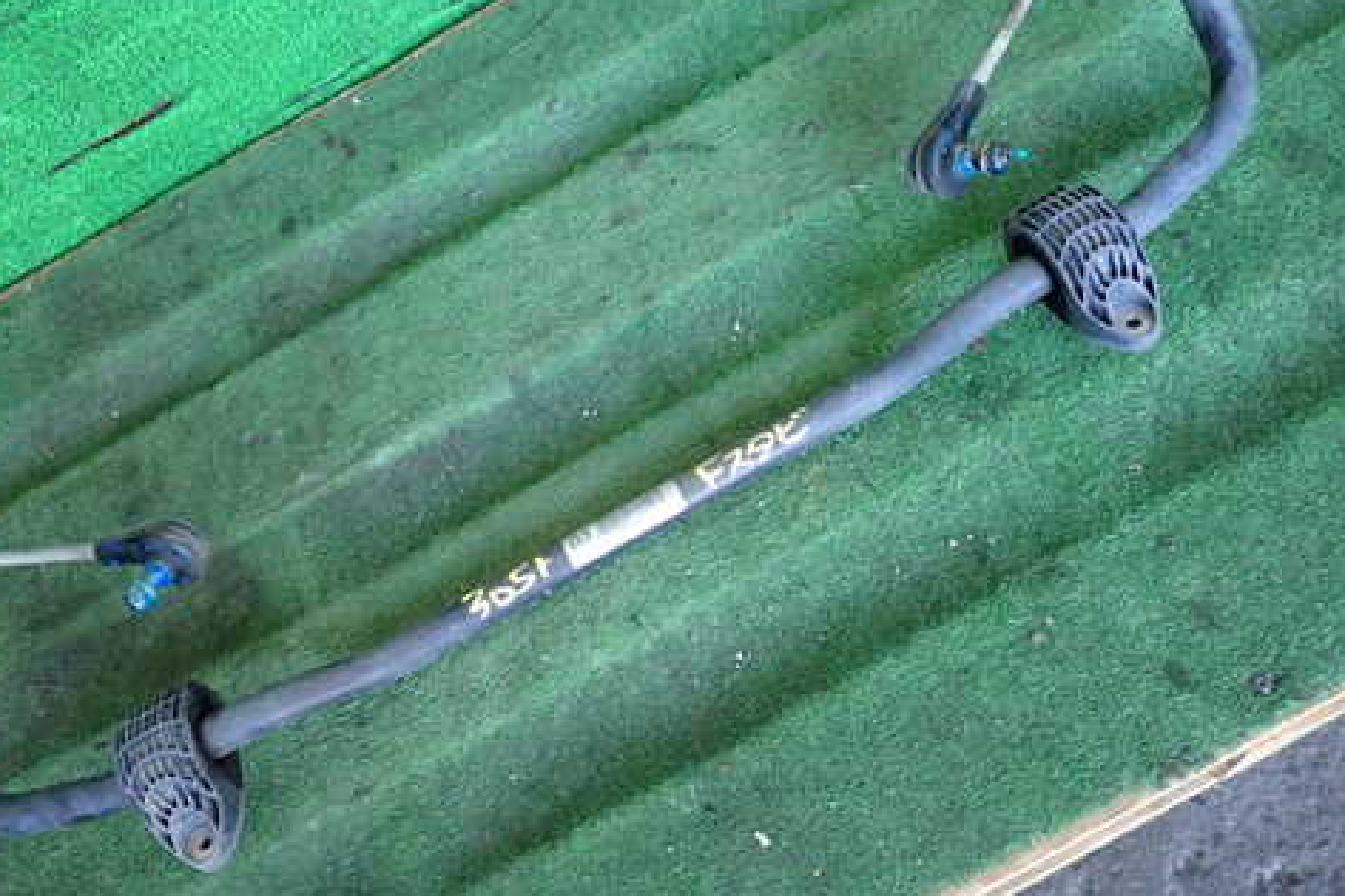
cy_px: 333
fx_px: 1232
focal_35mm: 33
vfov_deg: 39.7
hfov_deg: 56.8
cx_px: 543
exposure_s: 1/125
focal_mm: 4.5
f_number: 2
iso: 640
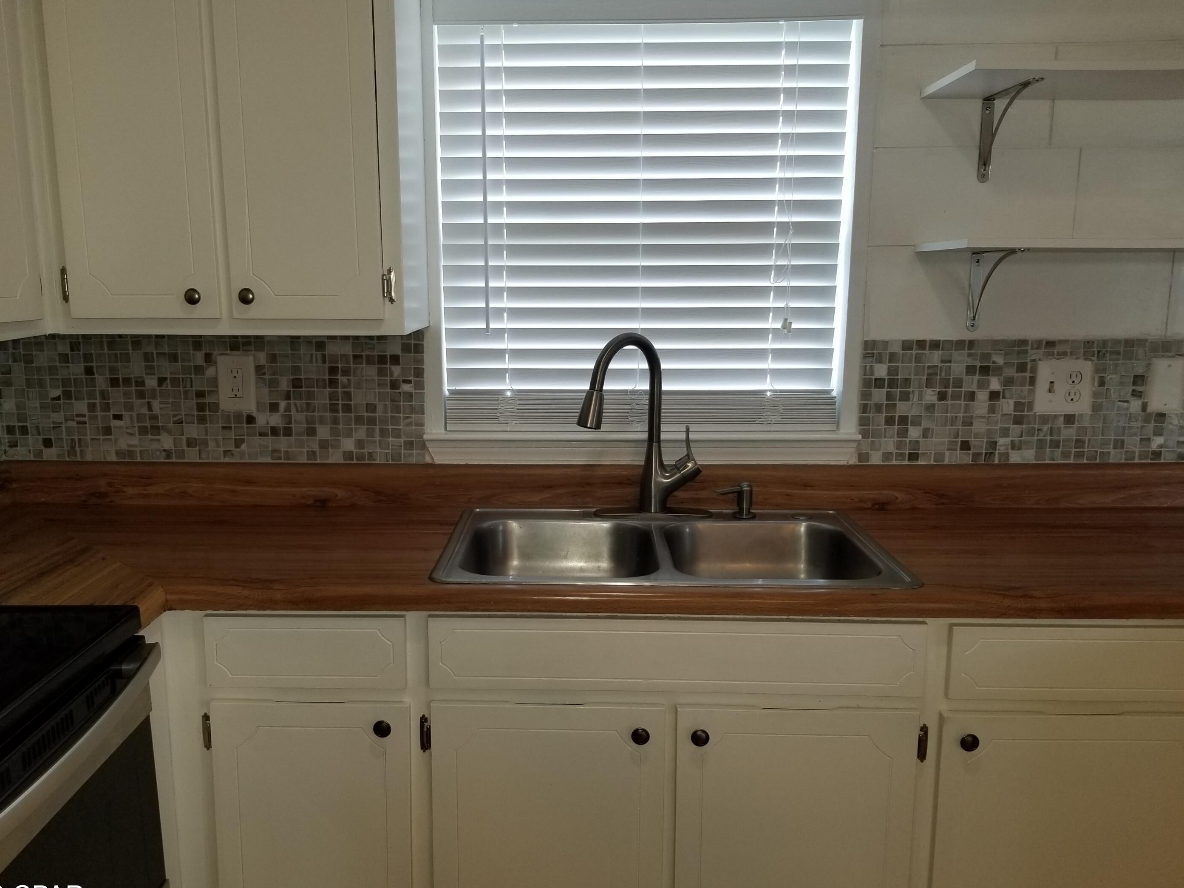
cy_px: 461
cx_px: 561
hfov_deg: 63.4
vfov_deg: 49.7
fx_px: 958
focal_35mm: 28
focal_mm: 4.25
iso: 100
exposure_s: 1/60
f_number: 1.7
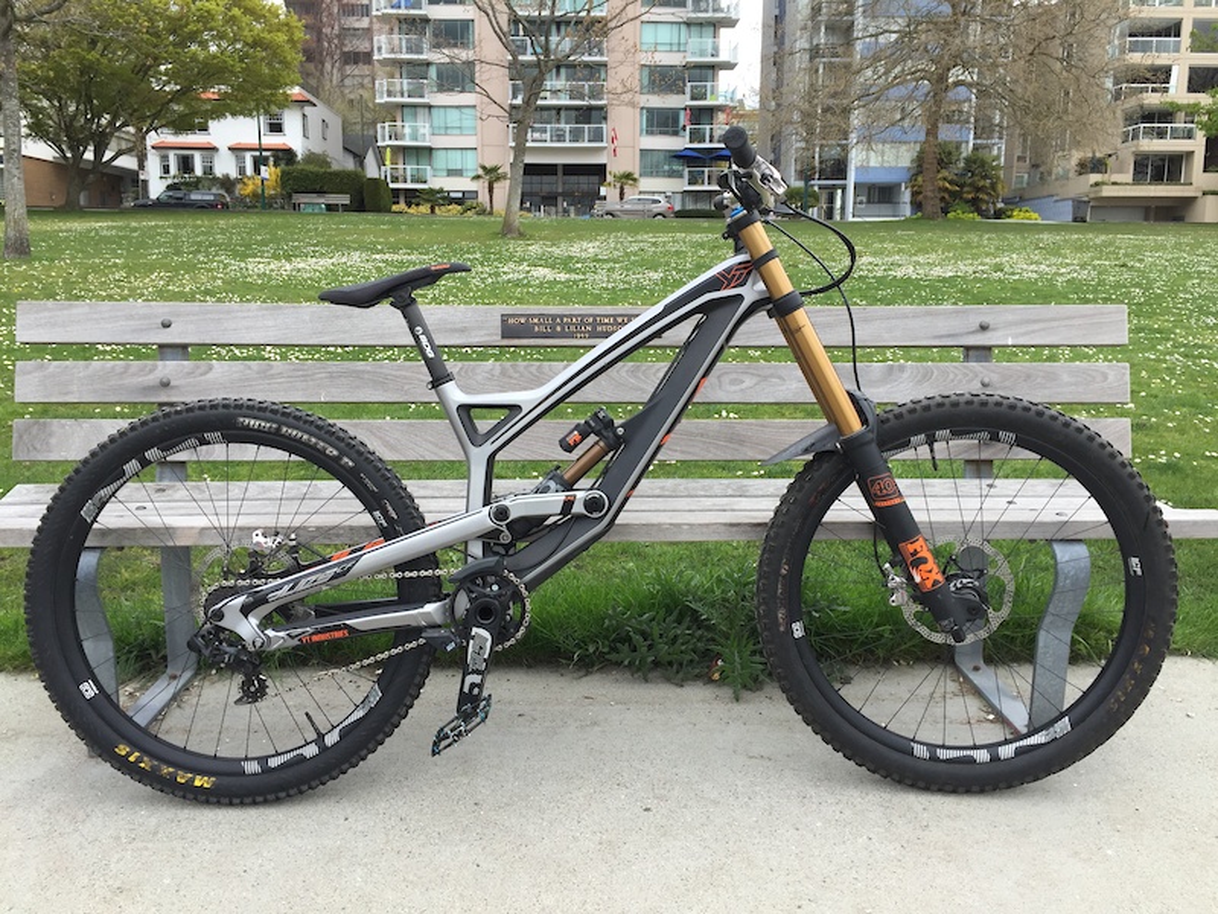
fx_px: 1020
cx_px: 609
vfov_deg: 48.2
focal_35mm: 29
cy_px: 457
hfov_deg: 61.7
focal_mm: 4.15
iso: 32
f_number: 2.2
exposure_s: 1/648
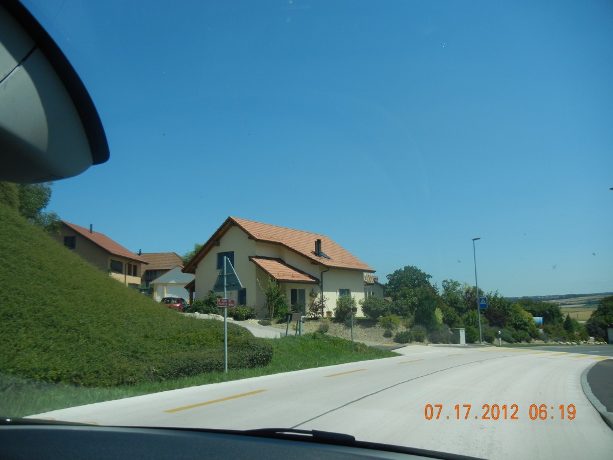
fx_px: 531
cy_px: 230
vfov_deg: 46.8
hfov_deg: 60.0
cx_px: 306
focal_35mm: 30
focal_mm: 5.4
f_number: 7
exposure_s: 1/425
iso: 160
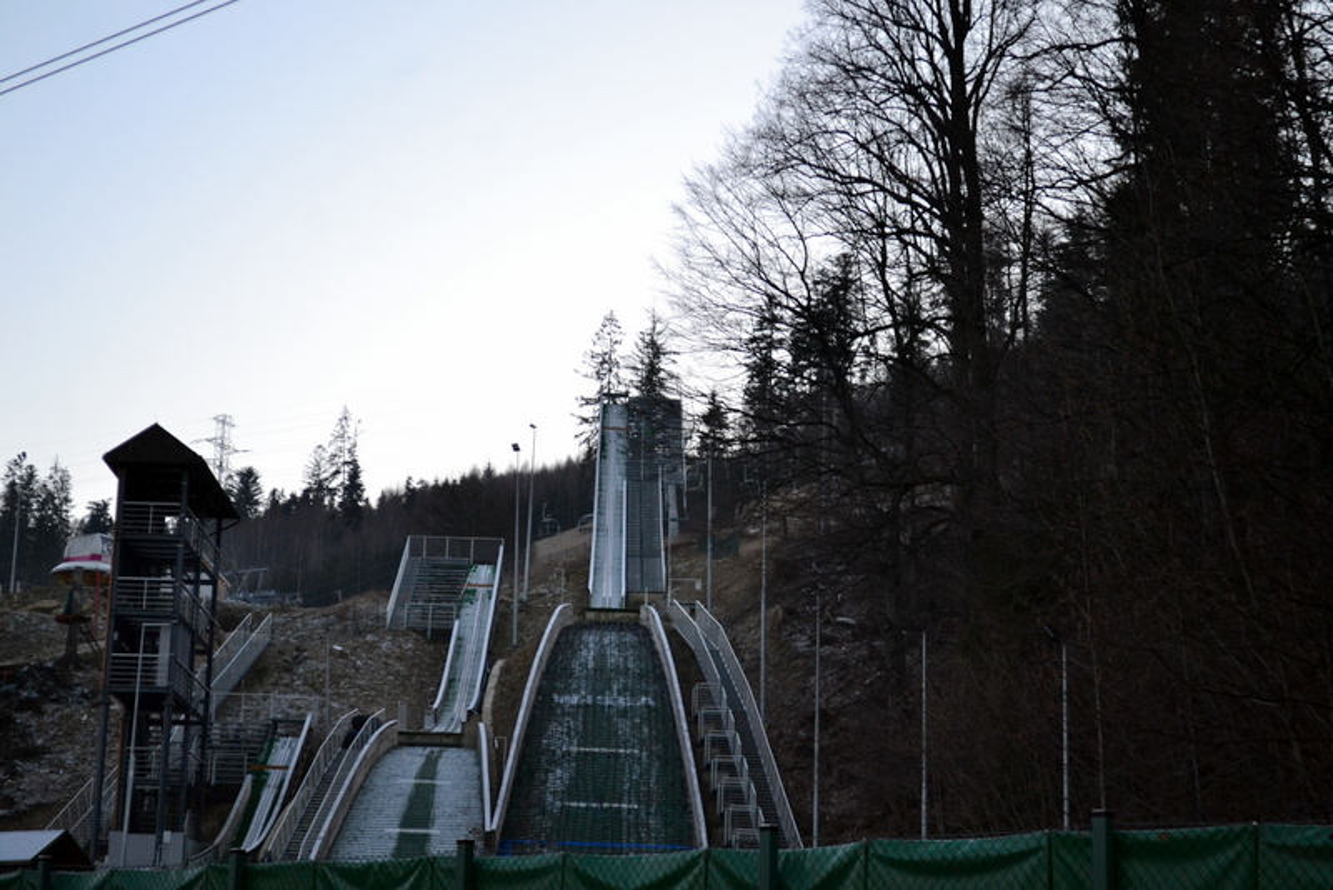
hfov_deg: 29.9
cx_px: 666
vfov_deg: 20.2
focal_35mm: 68
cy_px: 445
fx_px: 2500
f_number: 5.3
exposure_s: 1/50
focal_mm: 45
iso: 800
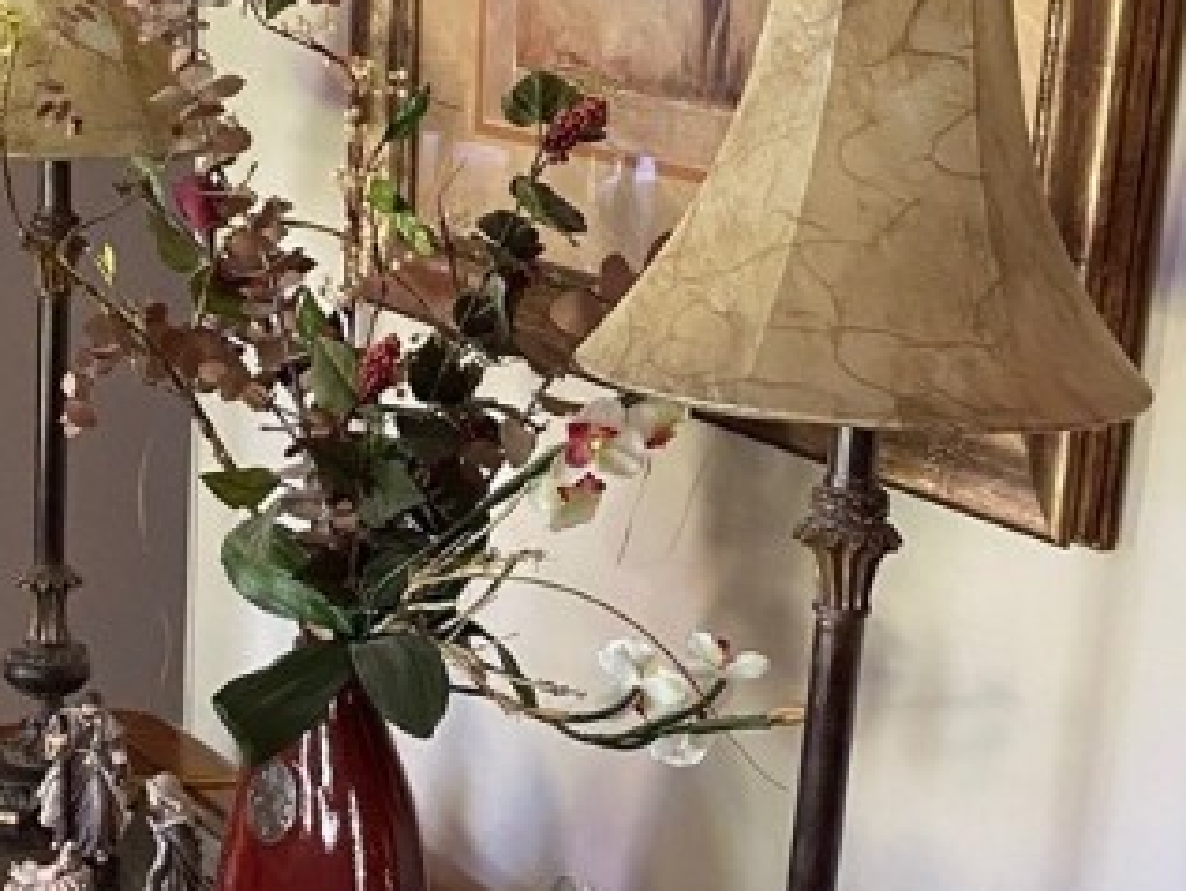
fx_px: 2159
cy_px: 528
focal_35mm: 63
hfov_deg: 30.7
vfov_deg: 23.3
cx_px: 681
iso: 500
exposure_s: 1/60
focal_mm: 4.25
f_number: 1.8
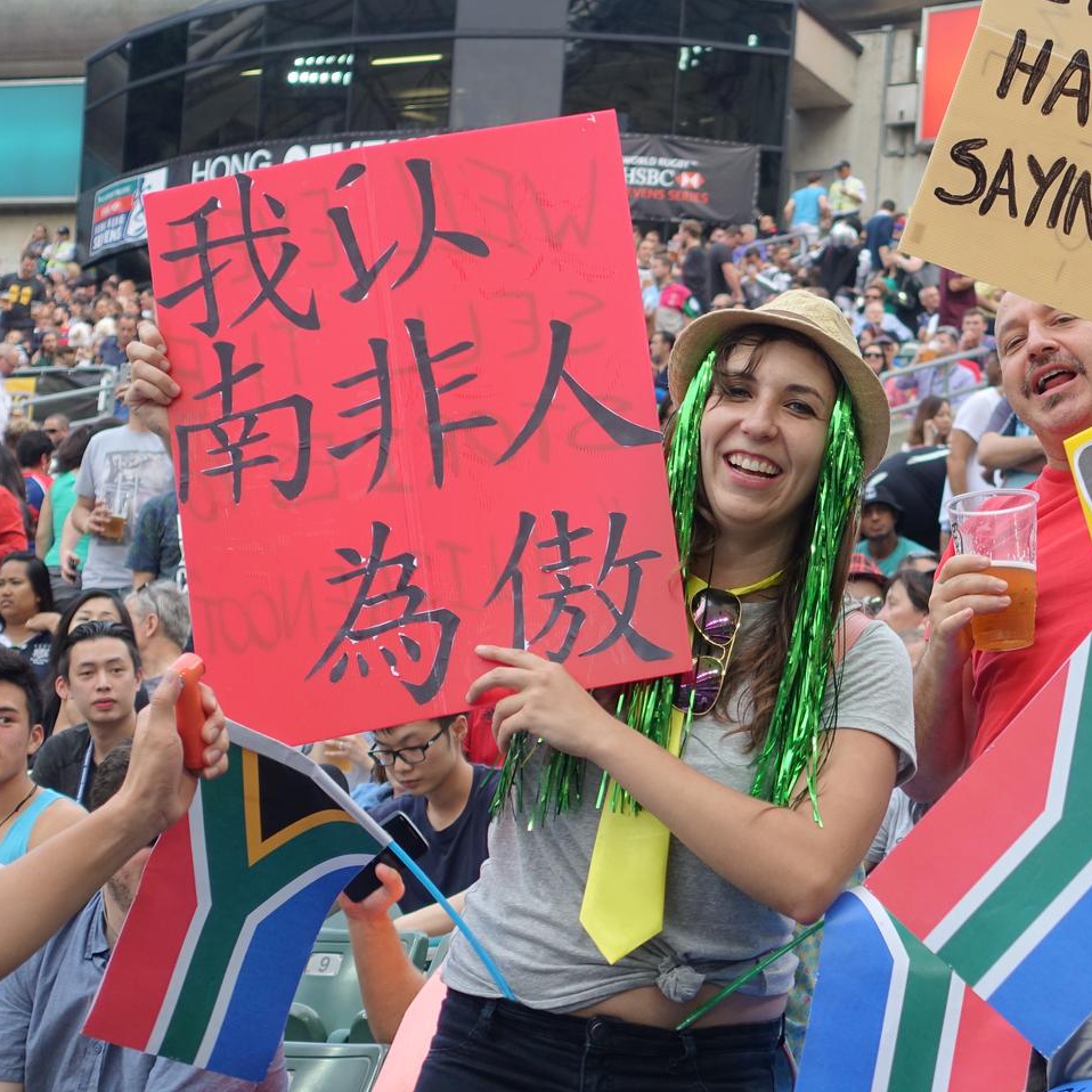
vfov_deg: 19.1
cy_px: 500
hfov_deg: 18.9
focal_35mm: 91
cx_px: 865
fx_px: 3248
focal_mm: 21.01
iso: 125
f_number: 2.8
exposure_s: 1/125
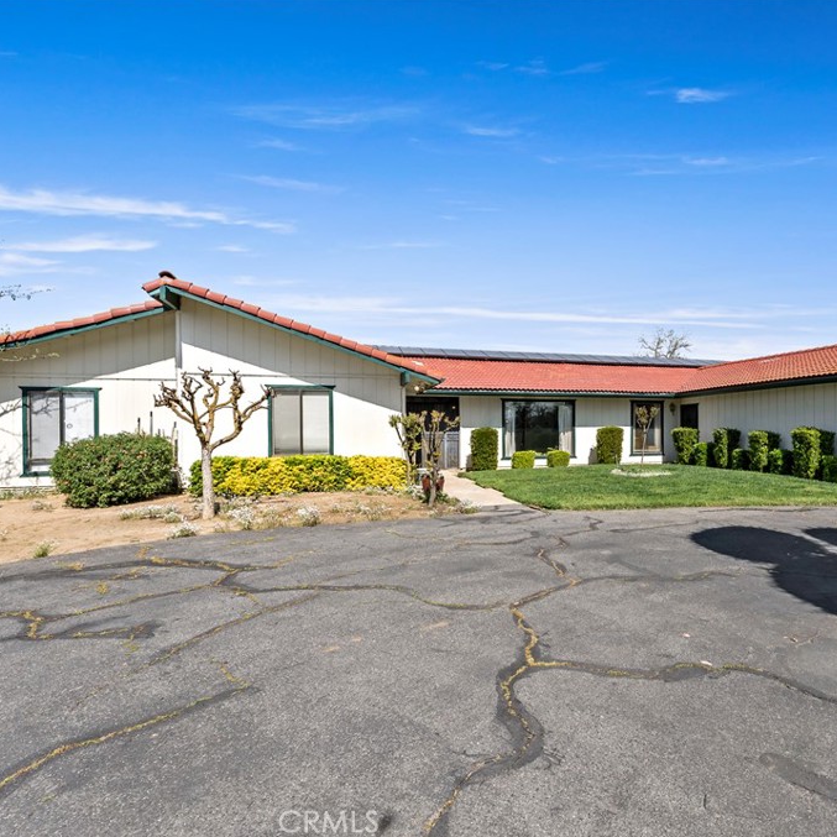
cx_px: 530
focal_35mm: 18
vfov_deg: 80.7
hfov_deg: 79.0
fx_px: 492
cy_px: 417
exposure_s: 1/160
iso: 80
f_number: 10
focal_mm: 14
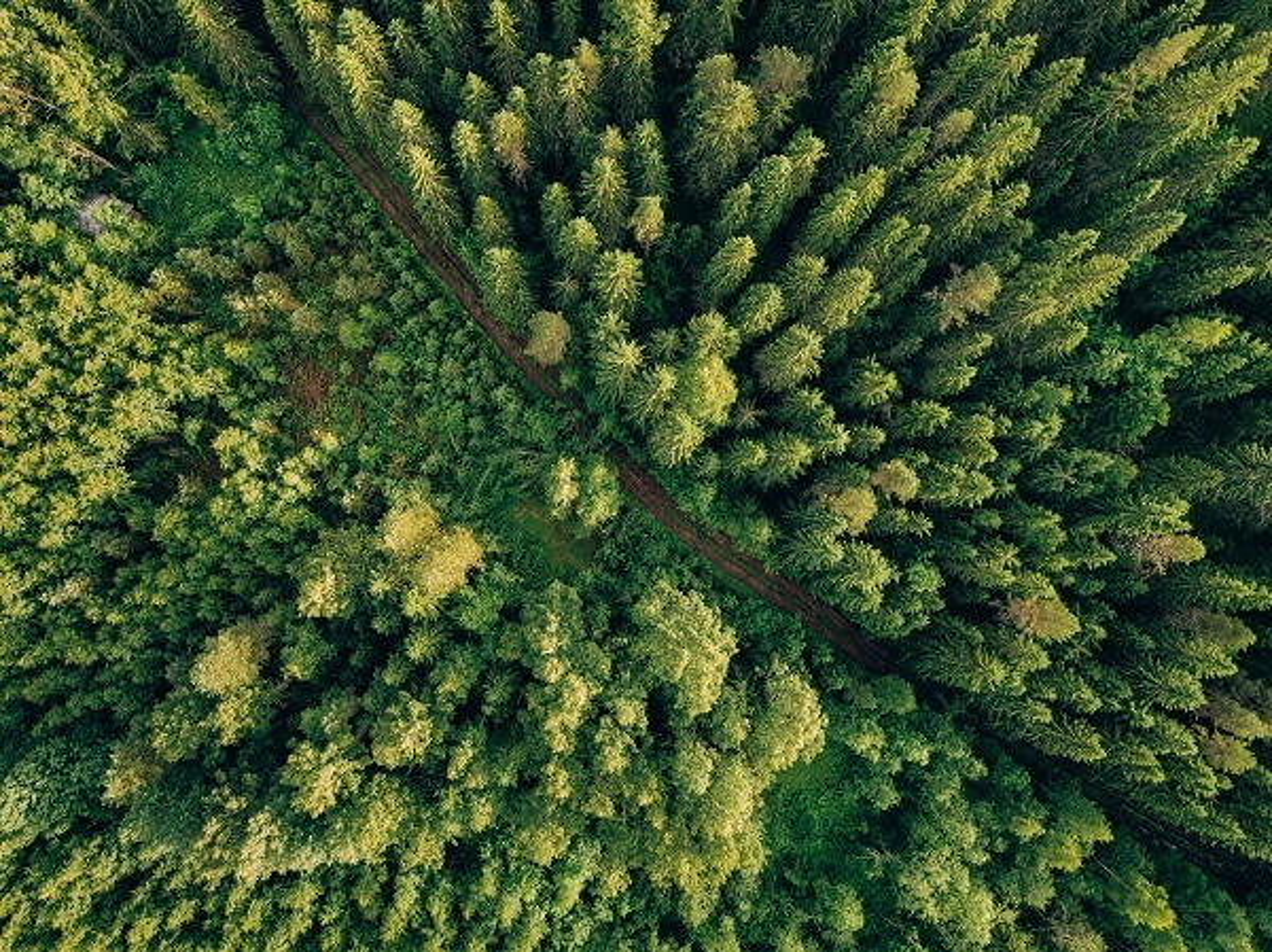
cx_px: 636
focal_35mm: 26
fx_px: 955
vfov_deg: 53.0
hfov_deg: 67.3
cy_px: 476
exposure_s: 1/100
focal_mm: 4.73
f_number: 2.2
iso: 193
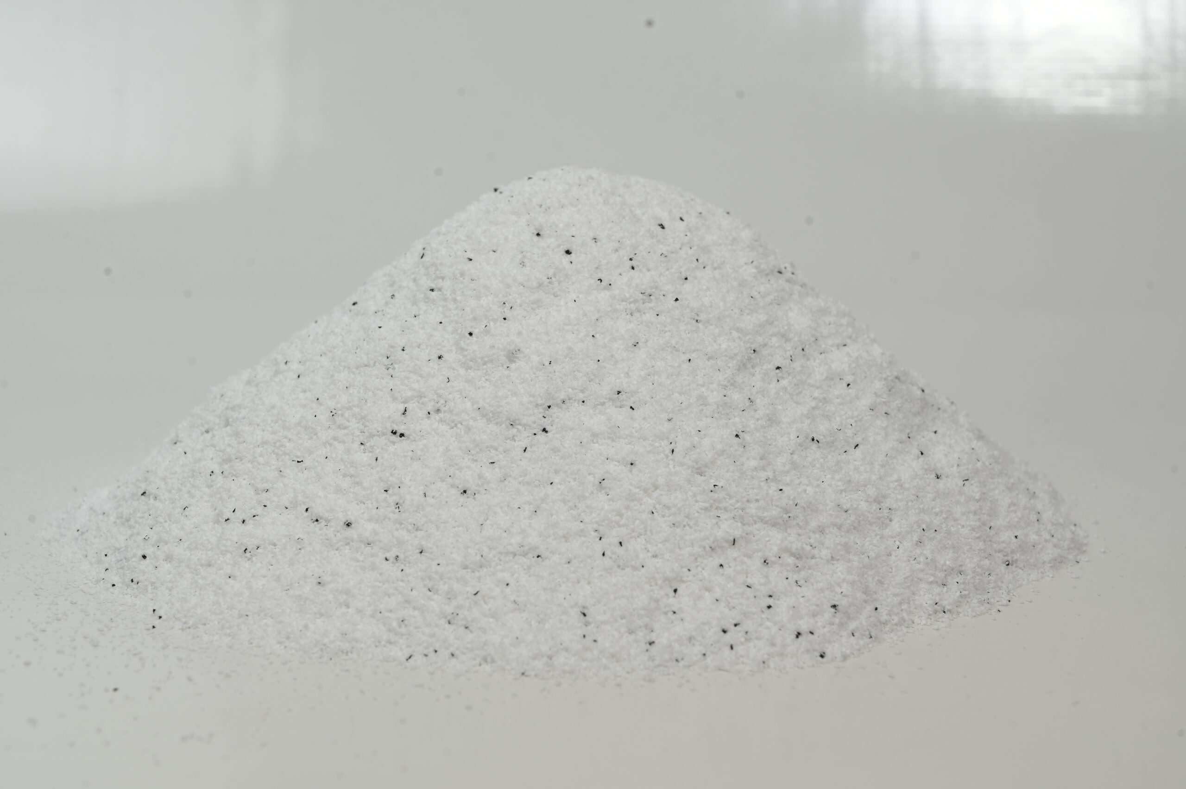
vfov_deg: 19.4
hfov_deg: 28.9
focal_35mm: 70
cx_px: 593
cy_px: 394
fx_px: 2304
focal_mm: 70
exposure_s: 1/100
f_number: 10
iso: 125
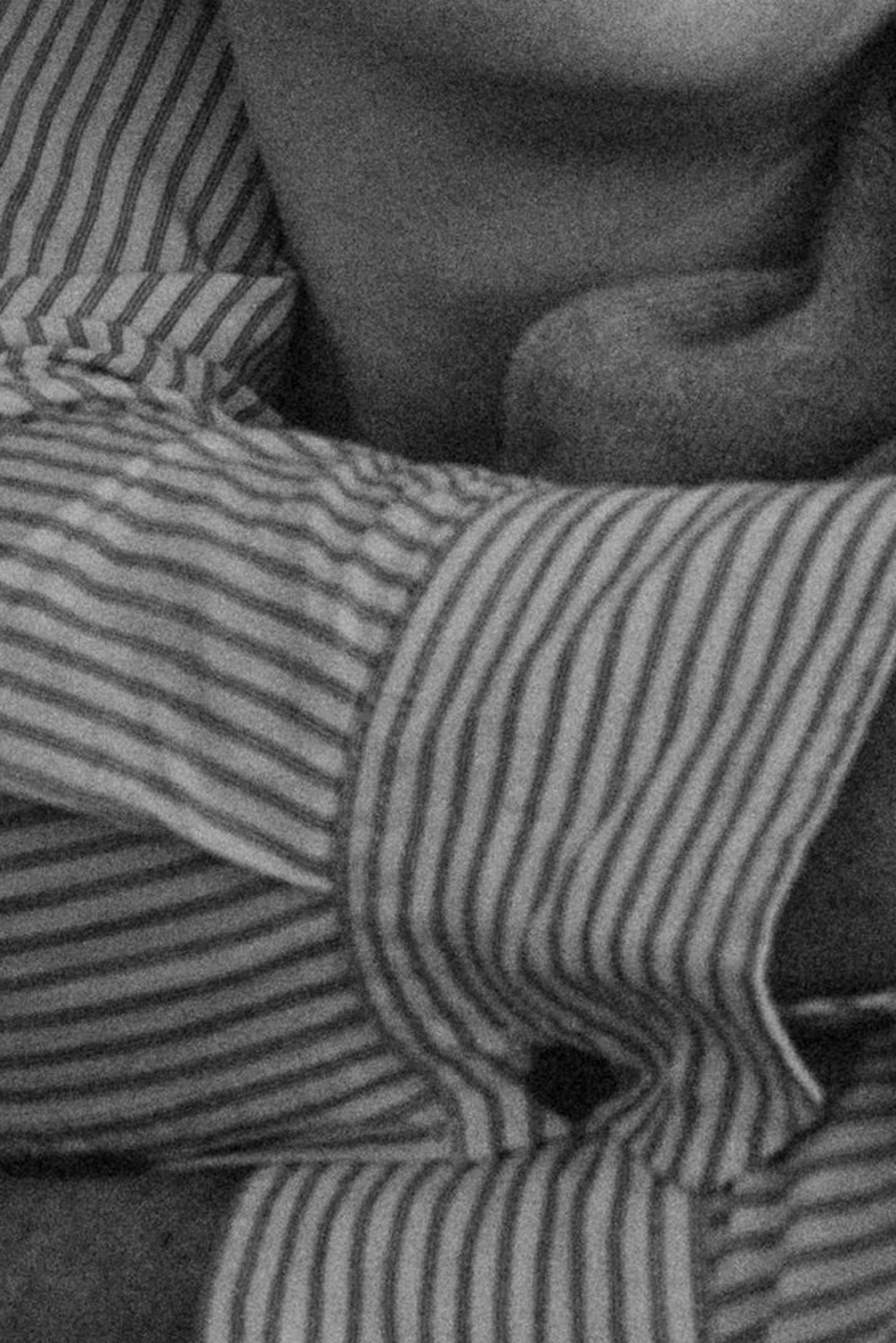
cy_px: 174
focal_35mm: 133
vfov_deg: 15.3
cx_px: 940
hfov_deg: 10.2
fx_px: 4962
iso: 12800
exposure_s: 1/500
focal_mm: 35
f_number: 7.1
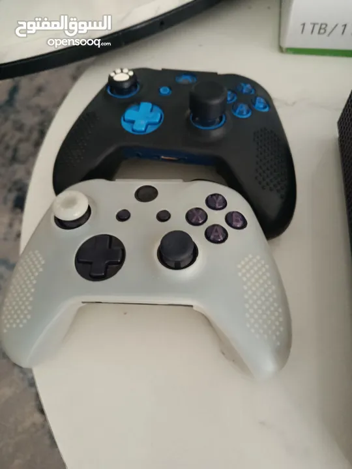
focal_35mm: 24
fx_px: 325
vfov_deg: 71.6
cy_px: 234
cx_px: 176
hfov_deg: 56.8
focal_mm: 5.24
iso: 4650
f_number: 1.7
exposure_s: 1/16.7
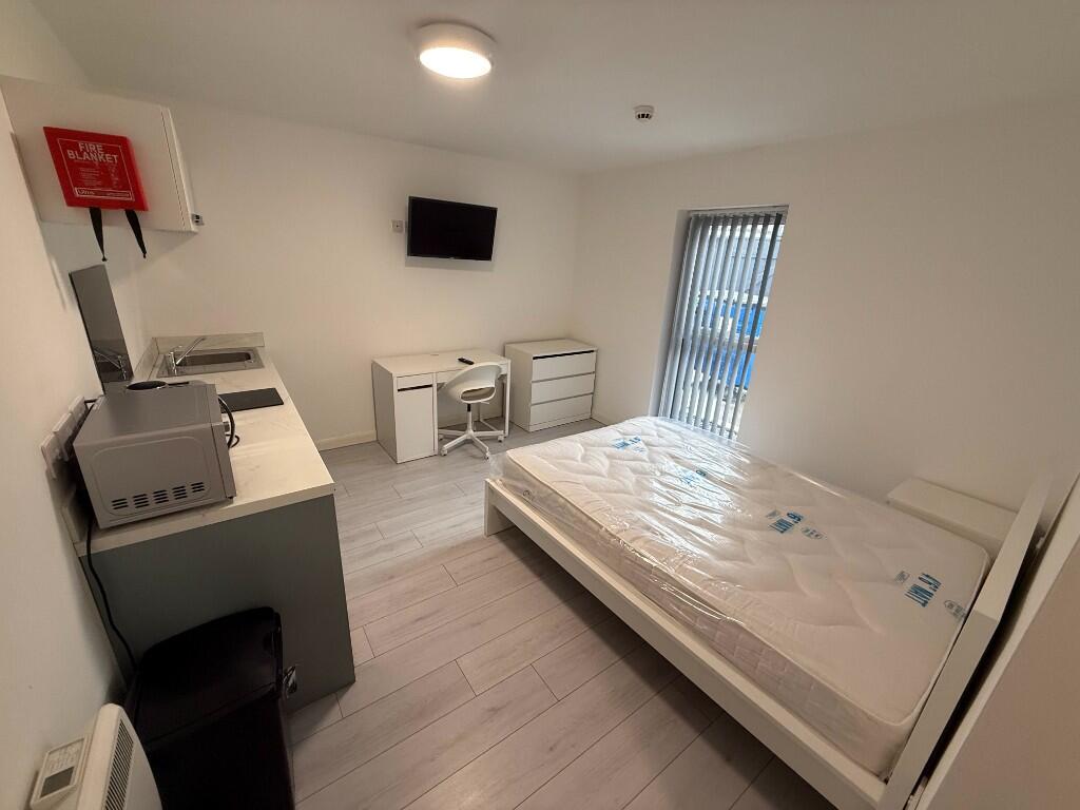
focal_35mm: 14
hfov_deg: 102.1
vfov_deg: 85.7
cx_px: 540
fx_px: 437
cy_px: 405
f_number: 2.2
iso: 160
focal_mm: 2.22
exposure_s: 1/100
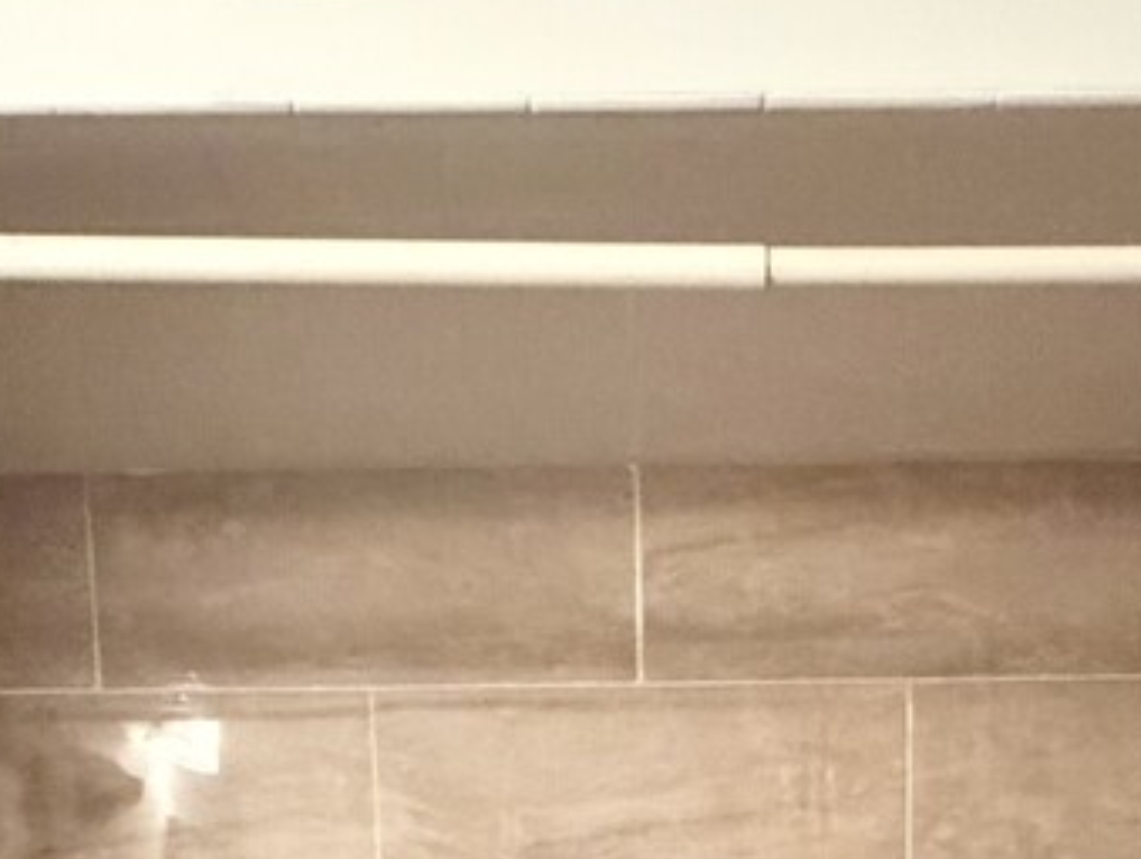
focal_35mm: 55
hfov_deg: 34.8
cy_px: 1371
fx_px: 1815
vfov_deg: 21.3
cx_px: 658
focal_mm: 2.22
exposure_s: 1/40
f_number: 2.2
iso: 1250
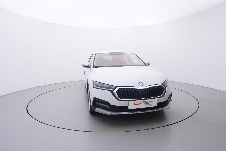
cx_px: 113
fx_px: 141
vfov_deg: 56.2
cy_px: 76
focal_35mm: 22
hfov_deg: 77.3
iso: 200
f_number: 5
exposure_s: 1/80
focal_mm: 15
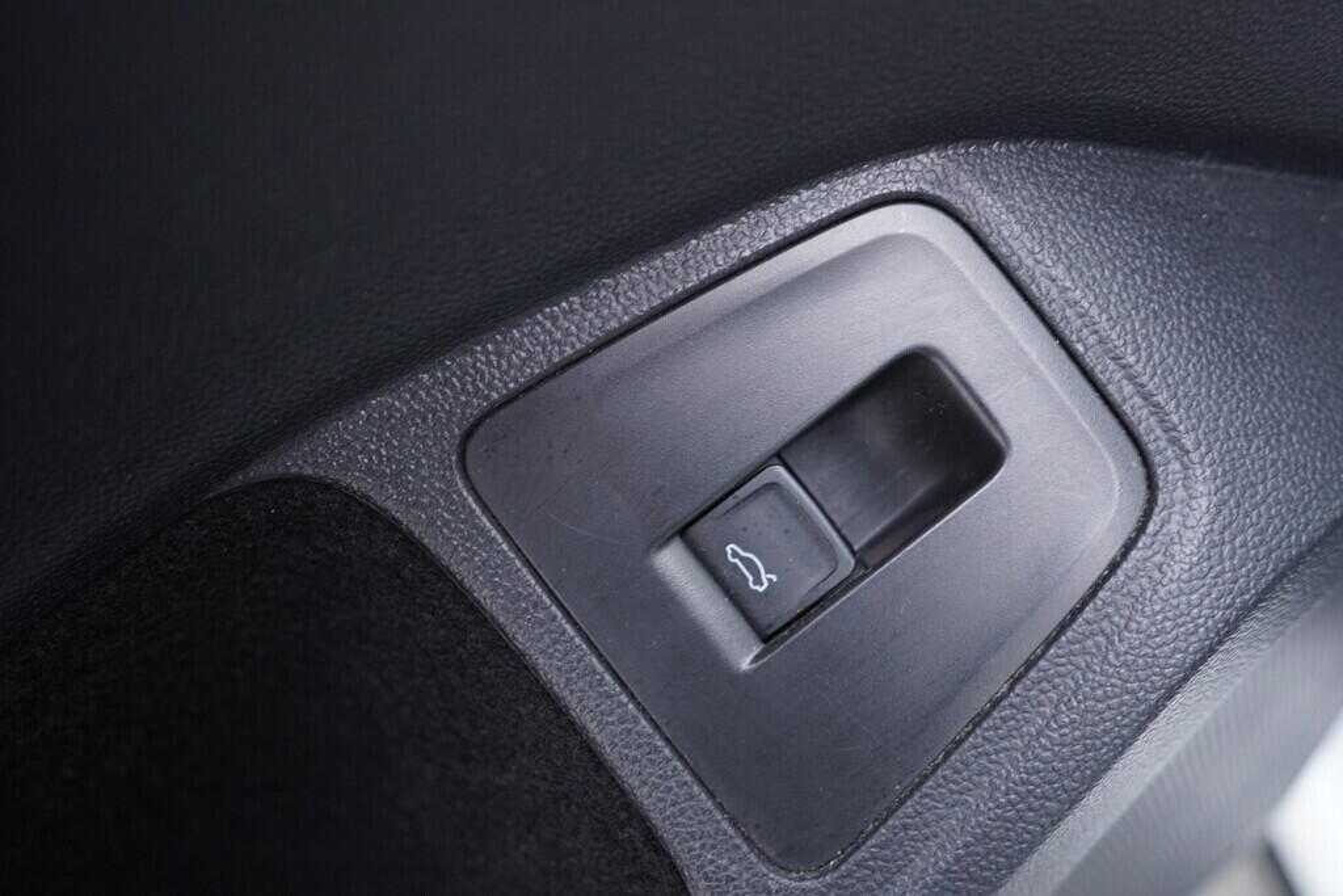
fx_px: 1343
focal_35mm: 36
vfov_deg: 36.9
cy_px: 448
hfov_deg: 53.1
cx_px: 672
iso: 400
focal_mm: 24
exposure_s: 1/40
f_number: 2.8
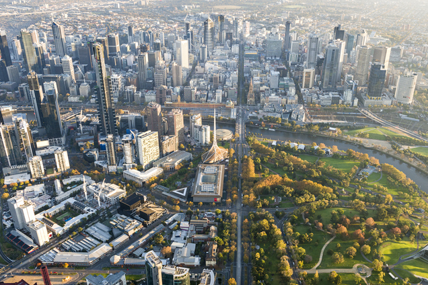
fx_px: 392
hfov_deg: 57.1
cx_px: 237
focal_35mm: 33
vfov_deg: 40.0
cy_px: 150
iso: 800
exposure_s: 1/250
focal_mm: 29
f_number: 8
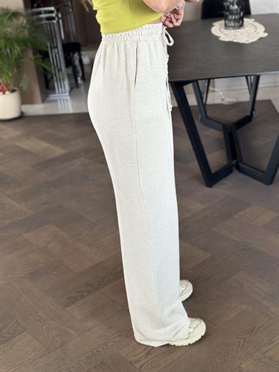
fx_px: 515
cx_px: 140
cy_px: 186
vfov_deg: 39.6
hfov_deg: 30.3
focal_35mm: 48
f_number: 1.78
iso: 100
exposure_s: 1/67
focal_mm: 6.86
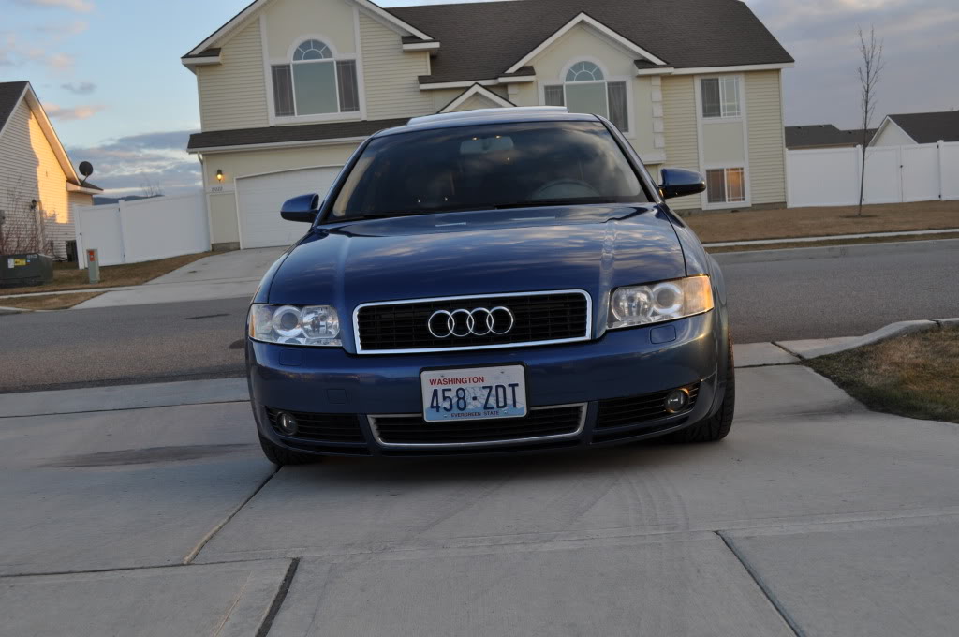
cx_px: 480
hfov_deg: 53.2
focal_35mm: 36
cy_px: 318
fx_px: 958
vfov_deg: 36.8
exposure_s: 1/125
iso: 250
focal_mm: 24
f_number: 5.6
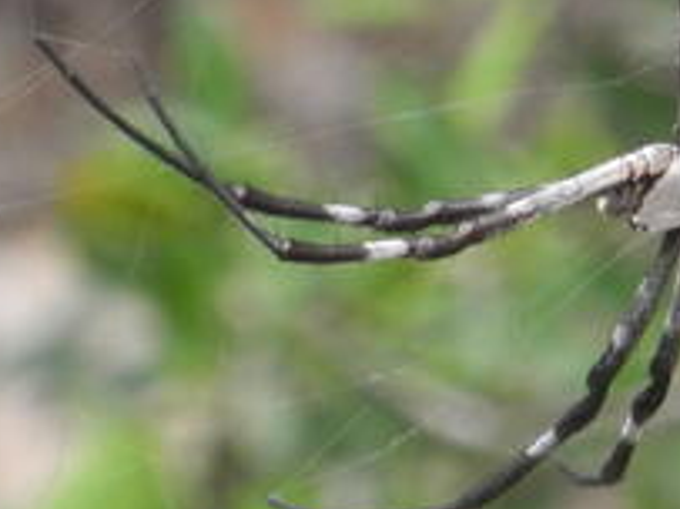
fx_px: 11799
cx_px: 804
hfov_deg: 3.3
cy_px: 44
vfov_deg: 2.5
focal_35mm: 601
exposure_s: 1/30
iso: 100
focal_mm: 25.4
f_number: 4.5
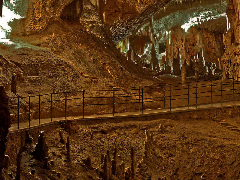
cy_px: 9
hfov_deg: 18.2
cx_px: 183
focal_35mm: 107
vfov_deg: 13.7
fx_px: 742
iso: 3200
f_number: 1.4
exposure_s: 1/13
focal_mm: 25
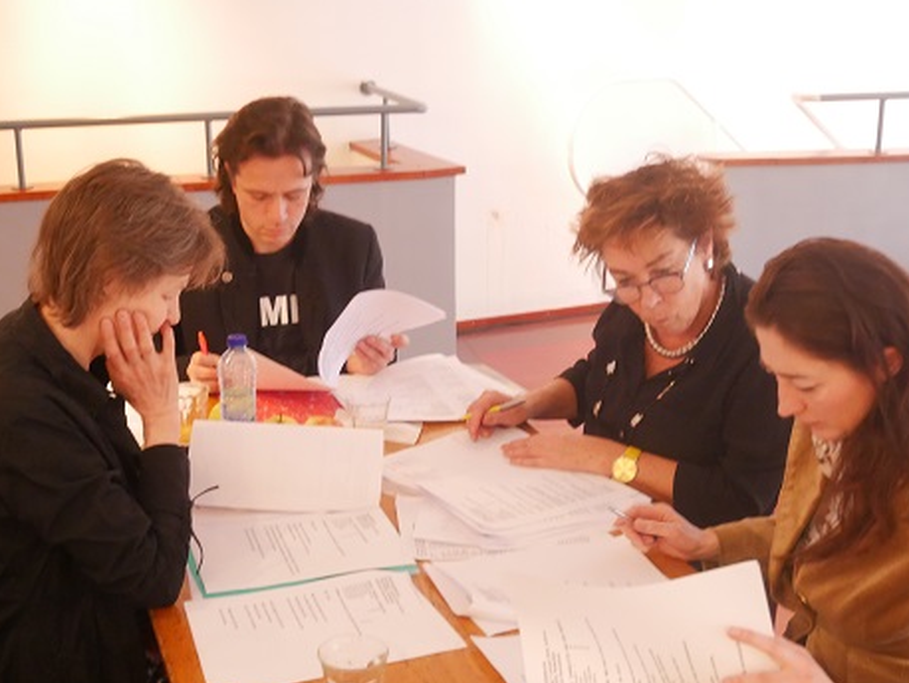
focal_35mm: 53
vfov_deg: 27.5
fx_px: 1392
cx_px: 425
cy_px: 351
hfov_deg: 36.1
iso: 3200
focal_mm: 24
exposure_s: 1/25
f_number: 5
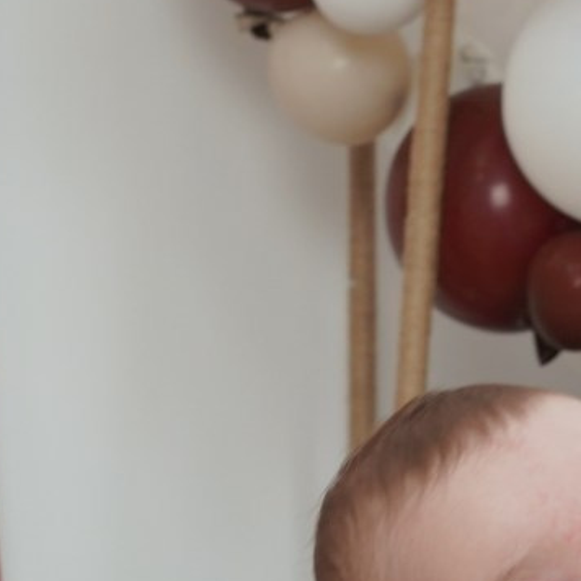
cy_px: 978
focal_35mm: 214
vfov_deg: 8.0
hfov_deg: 8.1
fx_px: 4064
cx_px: 633
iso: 500
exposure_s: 1/160
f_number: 4.5
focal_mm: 35
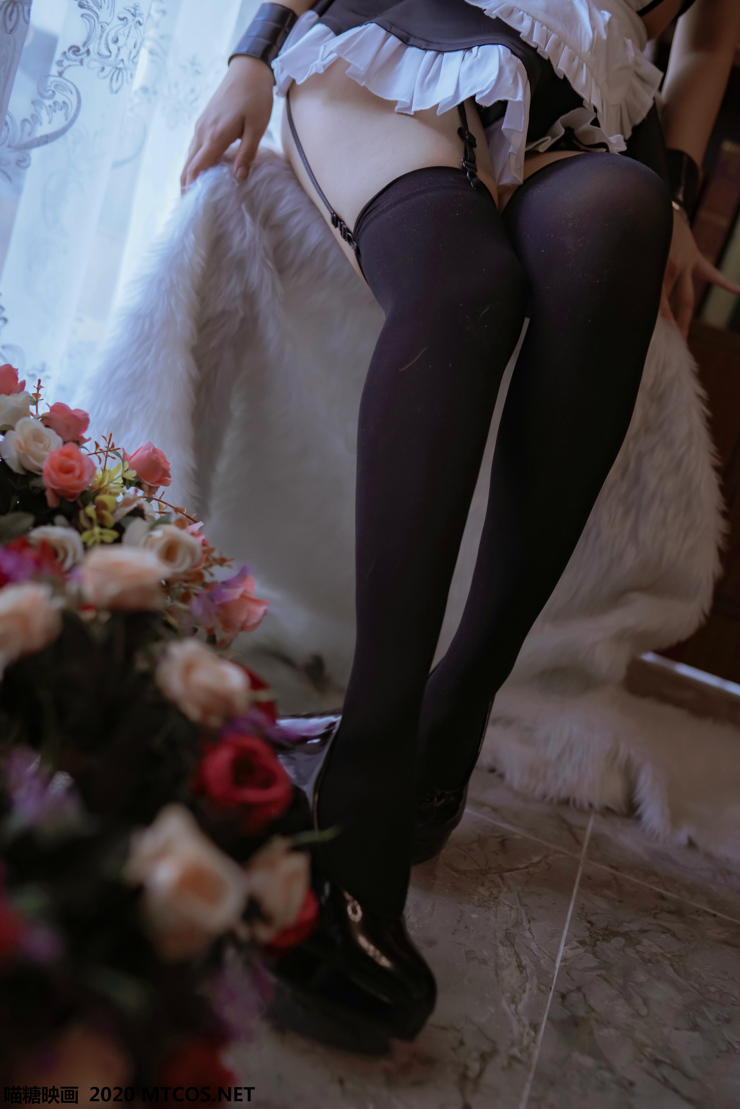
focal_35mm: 35
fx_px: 1079
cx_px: 370
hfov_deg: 37.9
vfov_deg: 54.4
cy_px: 554
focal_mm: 35
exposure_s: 1/160
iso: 640
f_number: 2.5
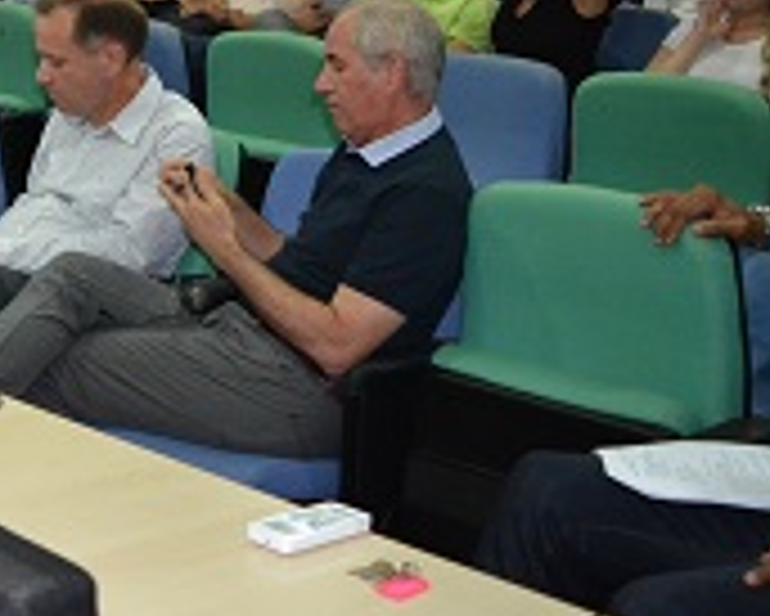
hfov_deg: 22.2
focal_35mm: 73
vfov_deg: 20.2
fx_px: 1665
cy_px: -40
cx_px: -333
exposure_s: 1/60
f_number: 3.5
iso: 1800
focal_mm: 18
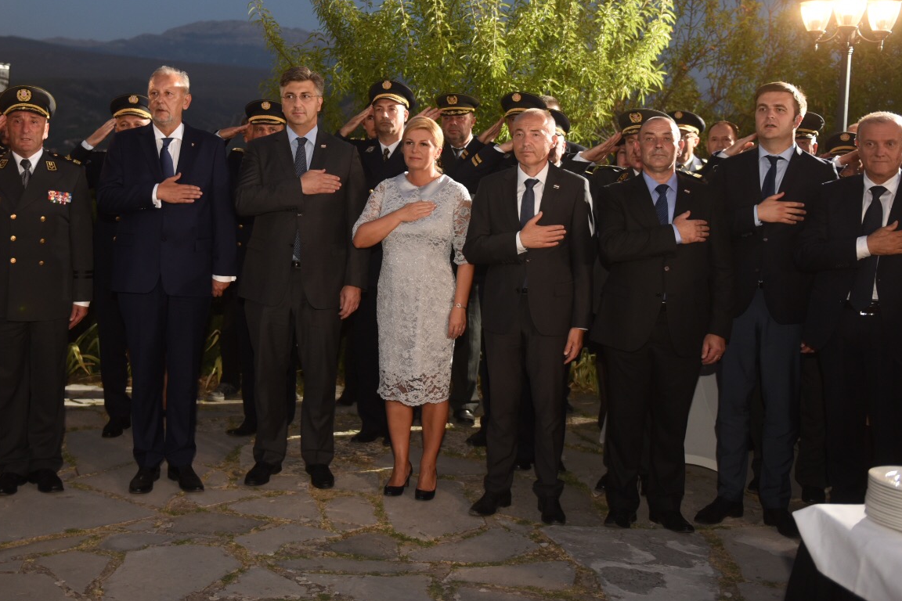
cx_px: 350
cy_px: 195
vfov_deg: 29.6
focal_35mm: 45
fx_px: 1127
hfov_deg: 43.3
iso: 800
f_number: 2.8
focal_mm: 32
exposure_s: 1/80
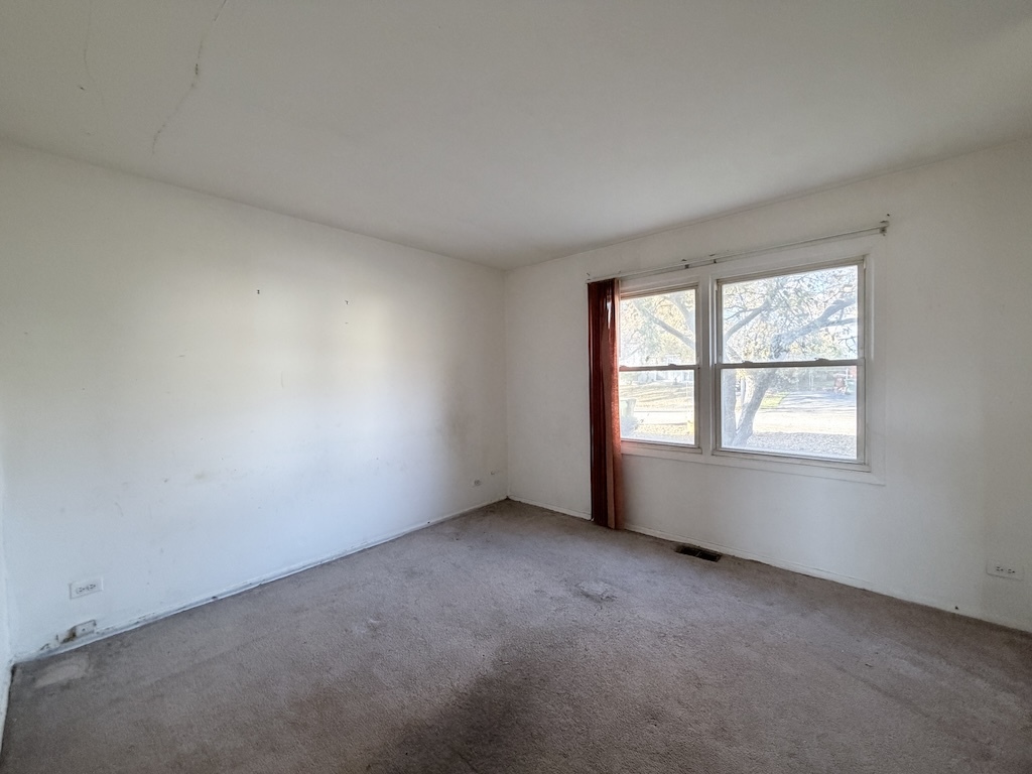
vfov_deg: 85.7
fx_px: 417
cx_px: 516
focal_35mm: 14
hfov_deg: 102.1
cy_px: 387
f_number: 2.2
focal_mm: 2.22
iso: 320
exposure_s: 1/81
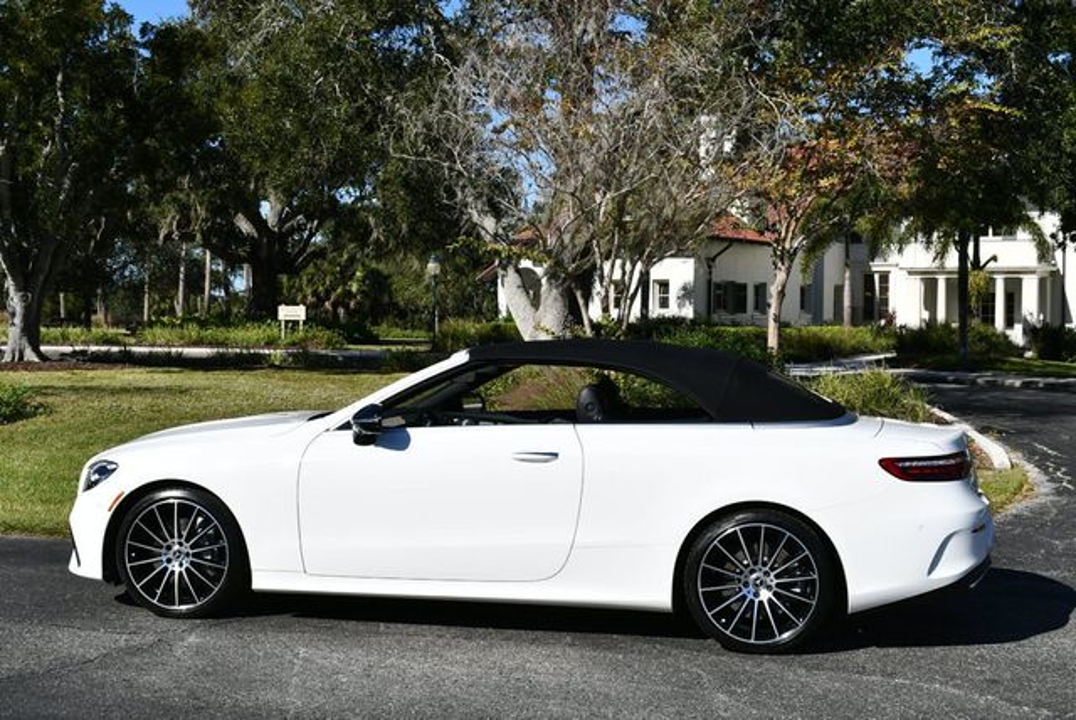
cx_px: 538
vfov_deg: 28.1
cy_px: 360
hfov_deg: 41.1
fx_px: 1436
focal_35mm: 48
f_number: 9
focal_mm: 24
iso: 100
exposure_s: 1/320
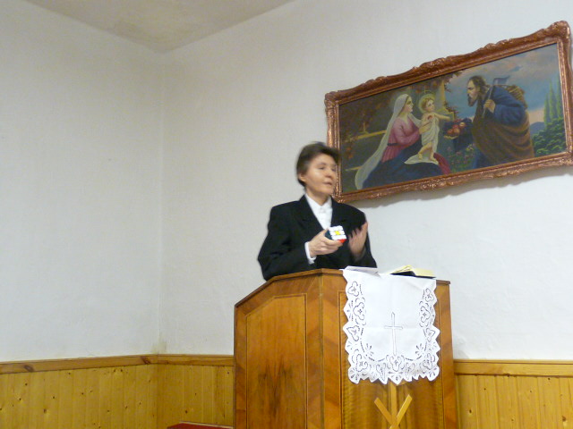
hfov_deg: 49.0
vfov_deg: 37.7
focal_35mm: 38
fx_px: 629
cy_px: 214
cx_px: 286
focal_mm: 4.8
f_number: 2.8
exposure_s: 1/8
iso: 400
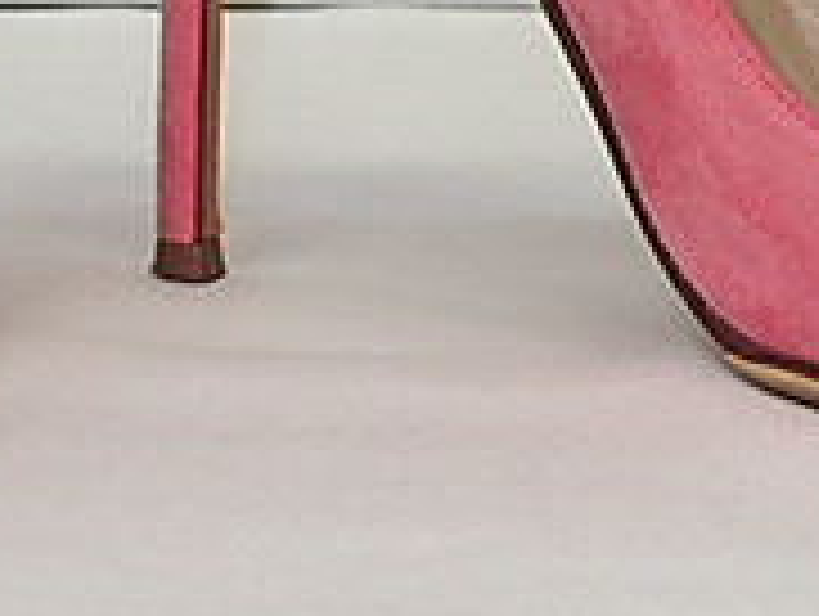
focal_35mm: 281
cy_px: -270
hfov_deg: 7.0
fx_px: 6657
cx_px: 374
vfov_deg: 5.3
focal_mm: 14.41
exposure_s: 1/80
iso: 320
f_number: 4.4
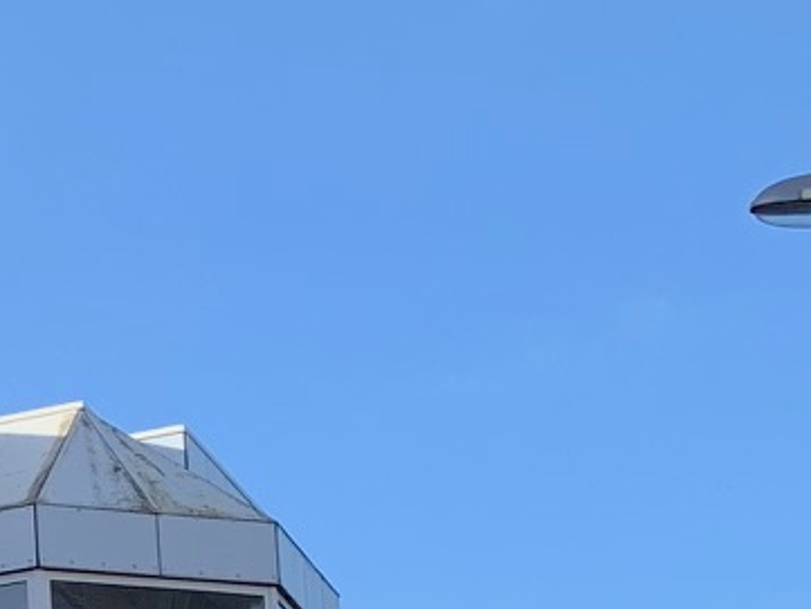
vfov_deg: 9.8
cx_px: -807
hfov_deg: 12.1
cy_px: 998
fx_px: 3398
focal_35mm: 145
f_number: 1.8
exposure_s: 1/546
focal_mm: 4.25
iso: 25
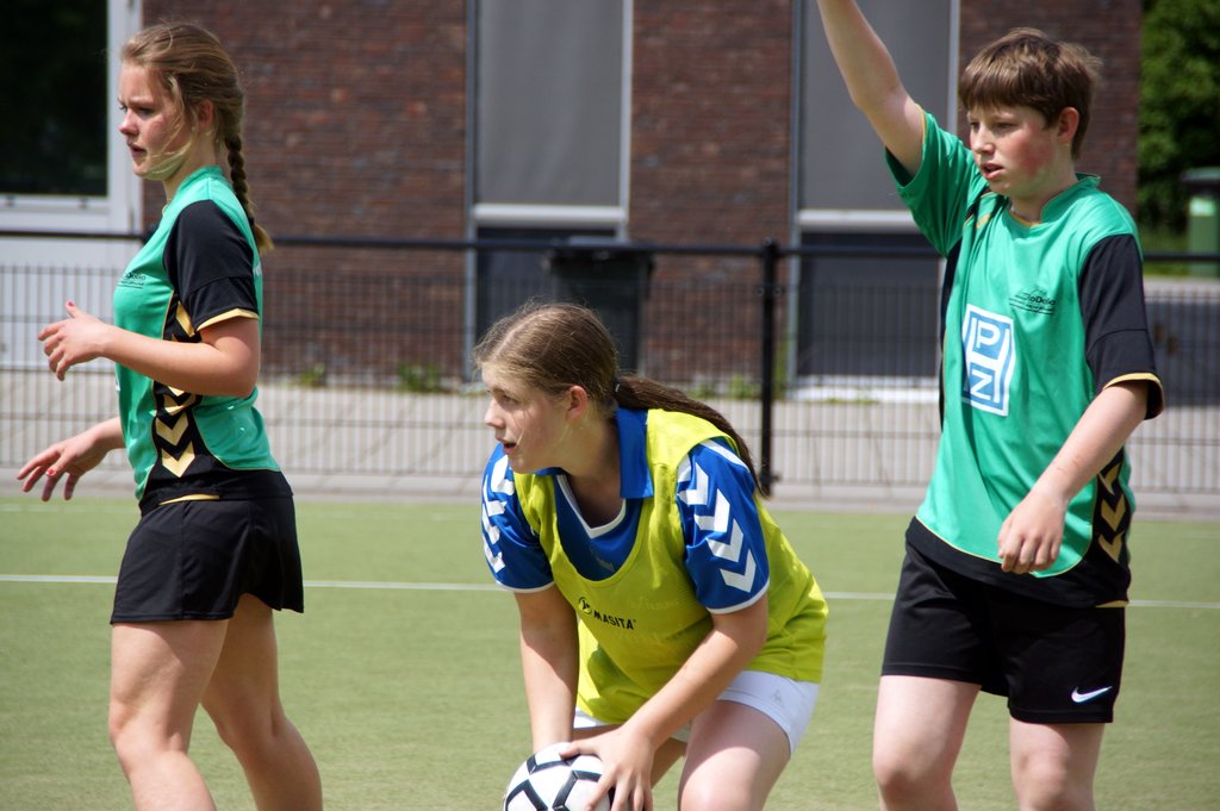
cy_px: 406
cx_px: 610
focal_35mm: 240
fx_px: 8127
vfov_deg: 5.7
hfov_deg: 8.6
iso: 200
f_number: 6.3
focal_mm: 160
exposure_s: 1/800
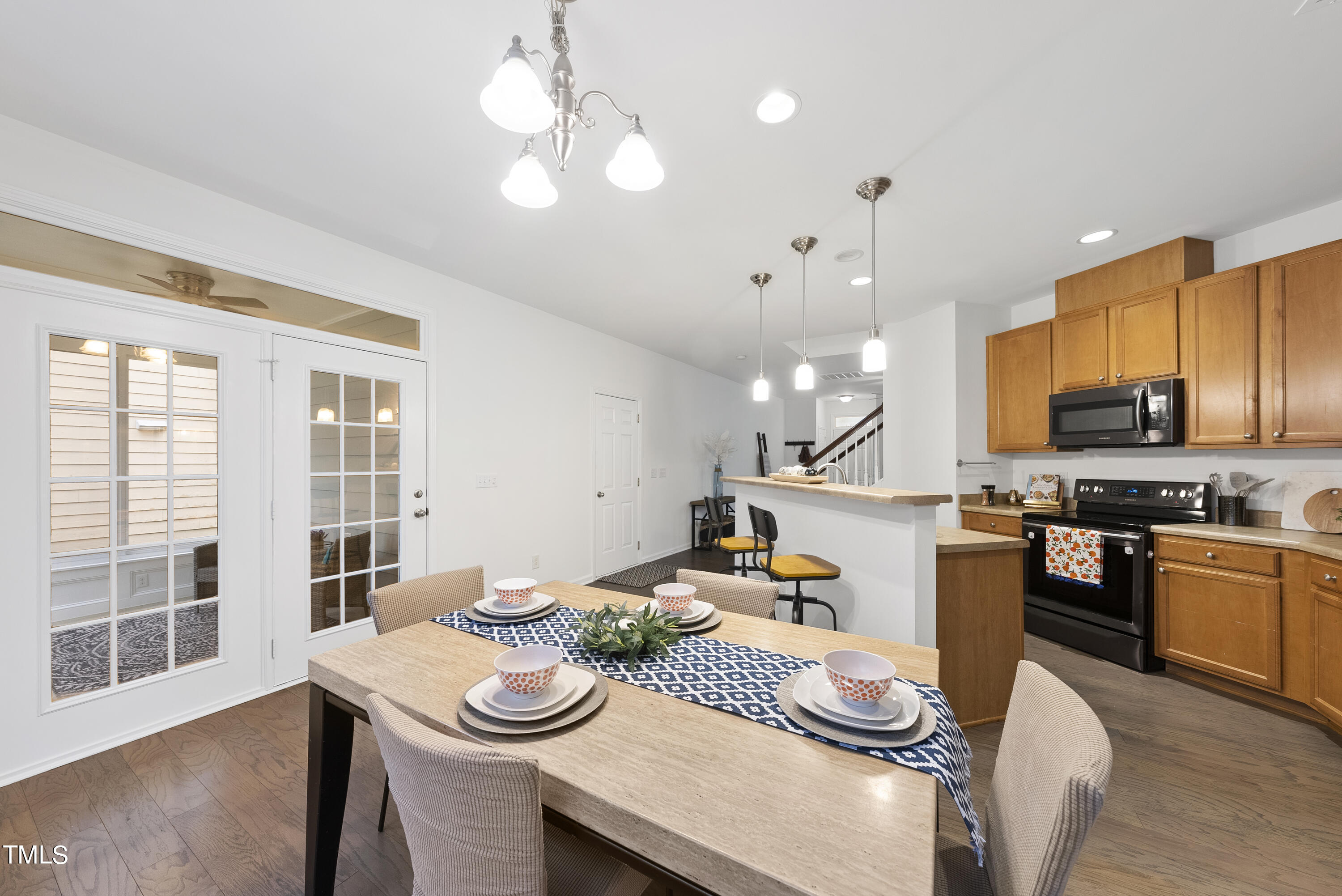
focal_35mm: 12
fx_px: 448
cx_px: 671
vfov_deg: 90.1
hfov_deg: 112.6
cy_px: 448
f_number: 7.1
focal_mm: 12
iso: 400
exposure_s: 1/5
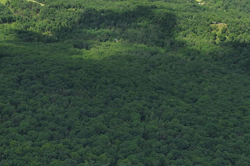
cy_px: 59
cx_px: 102
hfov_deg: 28.0
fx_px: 500
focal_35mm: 72
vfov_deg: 18.9
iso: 100
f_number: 2.8
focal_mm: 10.57
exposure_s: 1/693
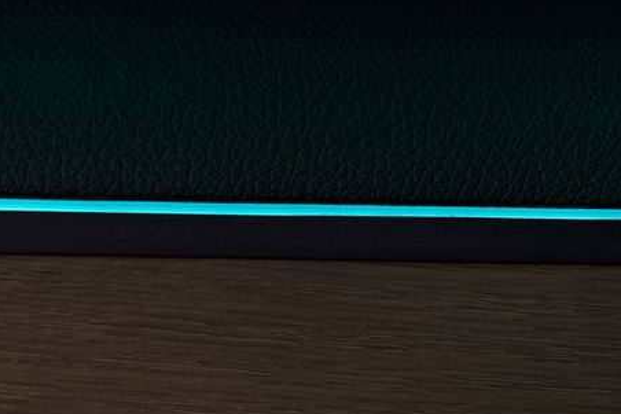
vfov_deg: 1.8
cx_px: 172
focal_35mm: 744
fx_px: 12829
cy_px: 853
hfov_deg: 2.8
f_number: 9
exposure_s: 5
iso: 80
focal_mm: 175
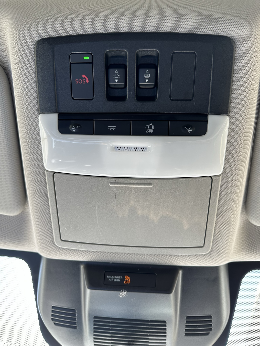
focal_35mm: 24
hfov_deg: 56.8
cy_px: 173
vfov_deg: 71.6
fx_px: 240
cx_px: 130
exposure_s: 1/173
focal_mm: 6.86
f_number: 1.78
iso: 64
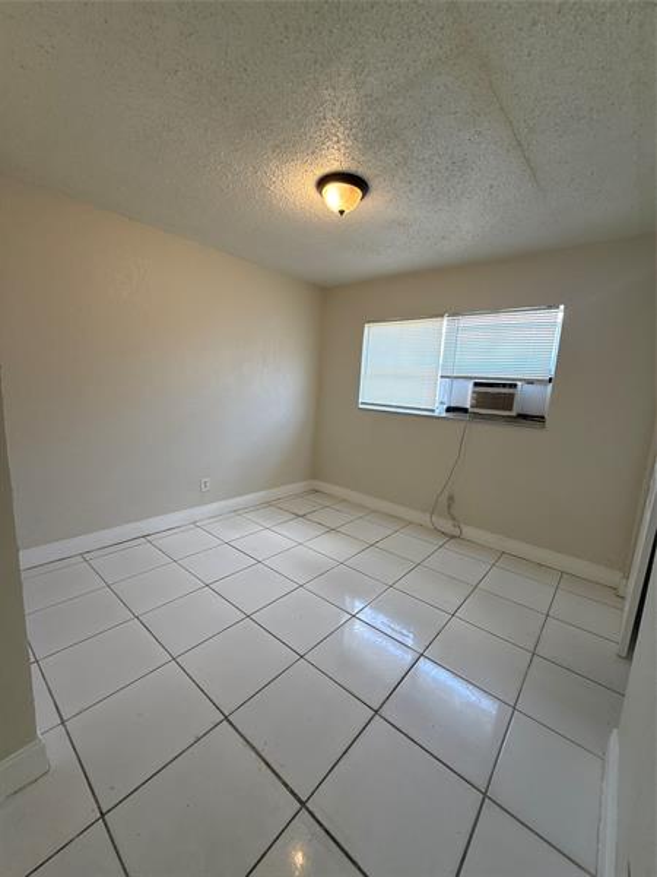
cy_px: 438
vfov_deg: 102.1
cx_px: 328
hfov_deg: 85.7
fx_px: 354
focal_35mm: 14
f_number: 2.2
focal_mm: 2.22
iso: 80
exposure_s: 1/30
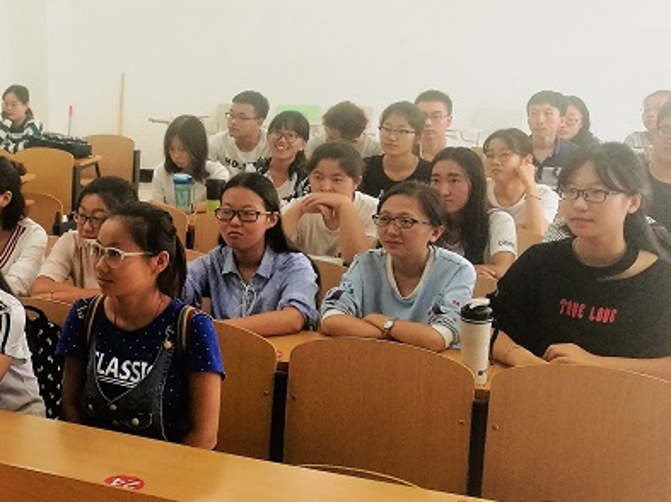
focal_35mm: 44
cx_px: 191
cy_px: 214
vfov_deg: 32.8
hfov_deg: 42.0
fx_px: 852
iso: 160
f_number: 2.2
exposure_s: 1/50
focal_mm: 4.5
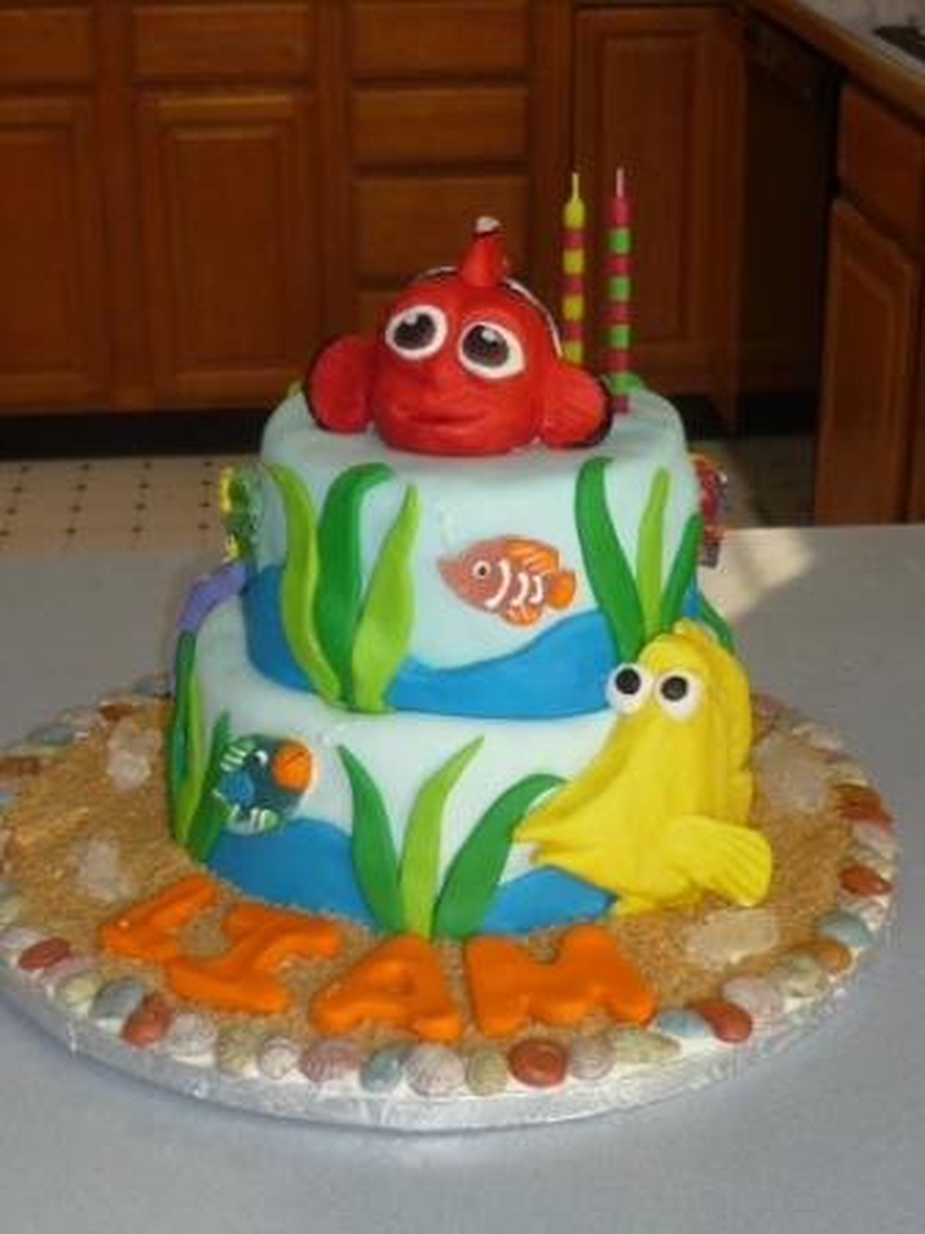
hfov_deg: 25.2
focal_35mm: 58
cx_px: 462
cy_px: 617
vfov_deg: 33.2
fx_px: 2066
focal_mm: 6
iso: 100
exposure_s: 1/30
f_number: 2.9
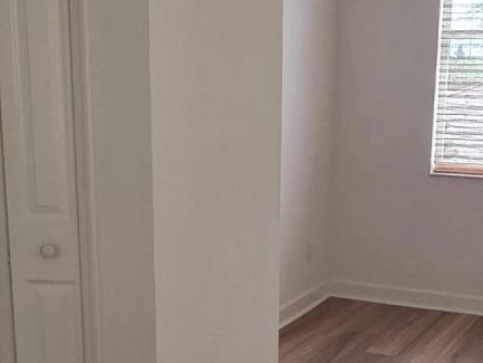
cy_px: 278
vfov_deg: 24.1
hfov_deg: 32.1
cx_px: 278
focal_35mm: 60
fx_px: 837
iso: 200
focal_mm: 2.2
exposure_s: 1/60
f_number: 1.9
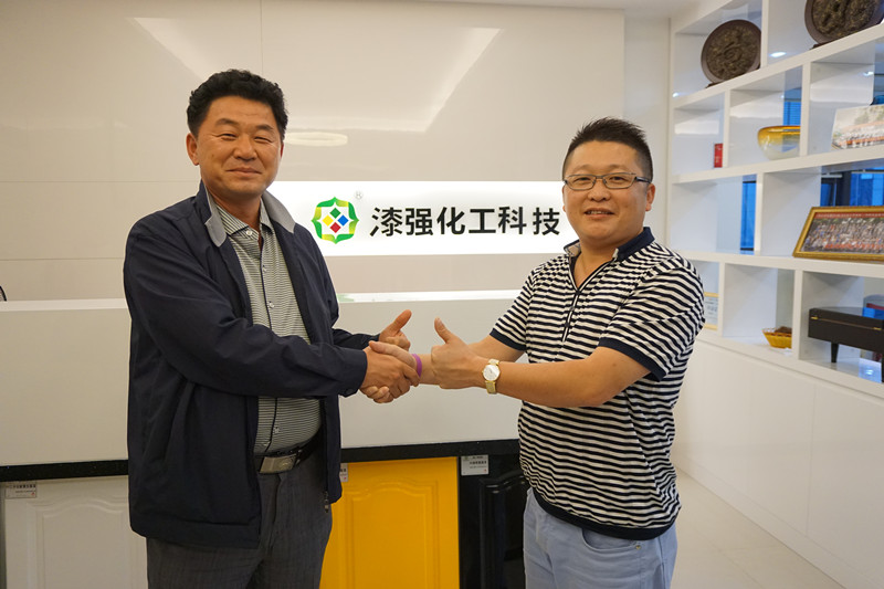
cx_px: 442
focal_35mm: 30
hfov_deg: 61.9
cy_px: 294
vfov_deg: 43.6
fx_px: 736
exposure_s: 1/160
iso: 1250
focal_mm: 20
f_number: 4
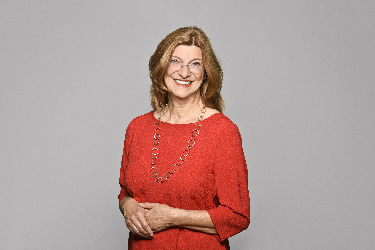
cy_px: 125
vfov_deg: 13.1
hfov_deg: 19.5
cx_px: 188
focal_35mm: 105
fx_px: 1094
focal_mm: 105
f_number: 10
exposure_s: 1/125
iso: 125
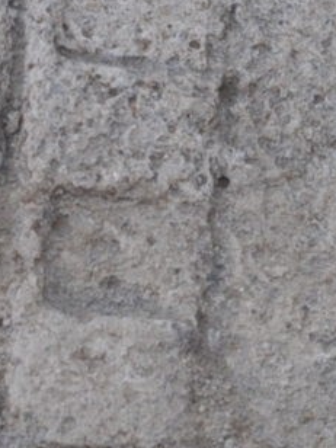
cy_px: 495
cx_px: 1388
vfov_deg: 4.7
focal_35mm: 421
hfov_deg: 3.4
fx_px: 5449
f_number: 8
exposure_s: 1/250
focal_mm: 42
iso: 500
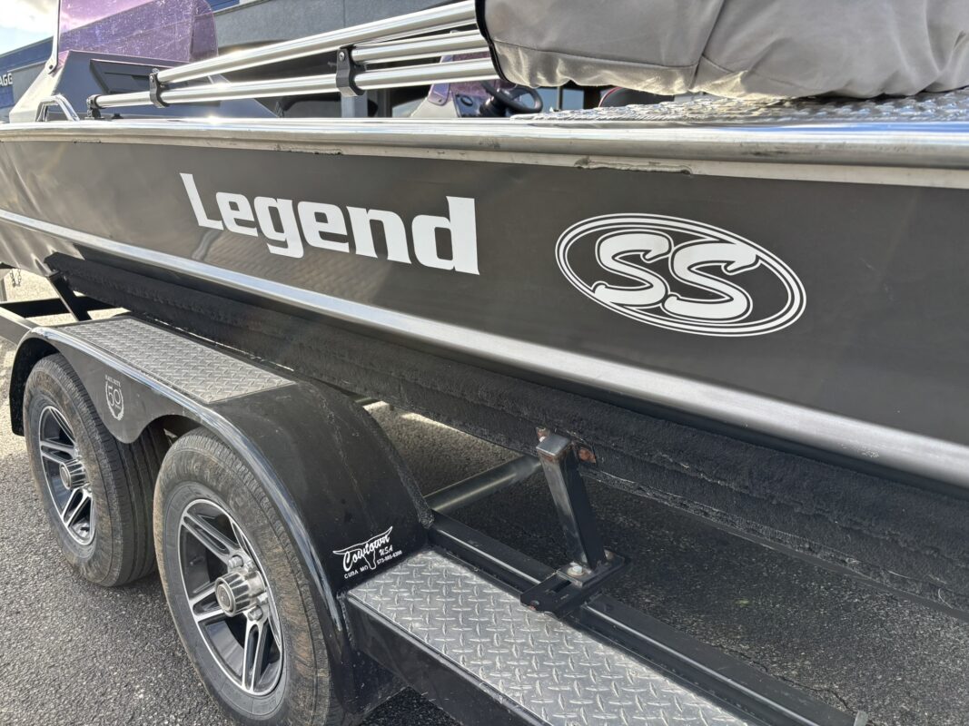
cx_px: 484
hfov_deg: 67.3
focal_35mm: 26
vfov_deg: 53.1
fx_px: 728
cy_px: 363
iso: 50
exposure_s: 1/477
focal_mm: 5.96
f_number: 1.6
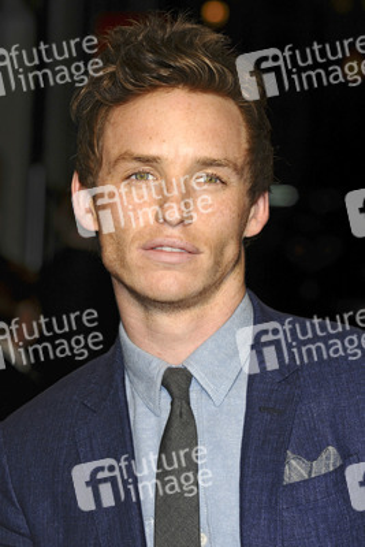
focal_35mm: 150
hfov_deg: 9.2
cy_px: 274
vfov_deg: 13.7
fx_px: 2279
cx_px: 182
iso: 200
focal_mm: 100
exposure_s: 1/250
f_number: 5.6
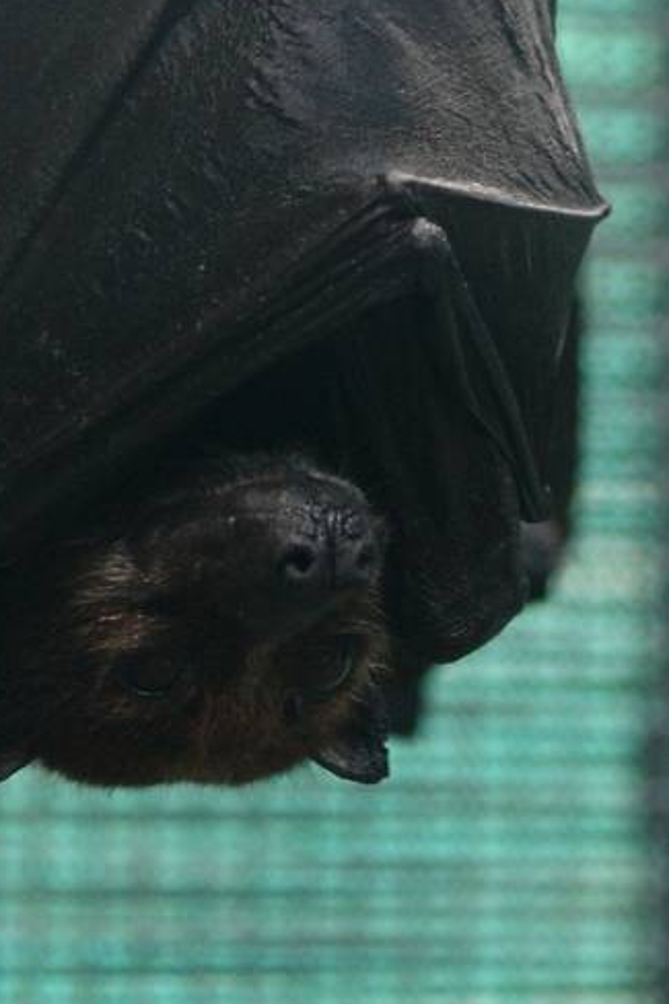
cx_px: 22
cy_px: -385
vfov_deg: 3.8
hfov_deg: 2.5
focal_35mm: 542
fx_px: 15118
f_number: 4.2
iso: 400
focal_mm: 110
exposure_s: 1/160
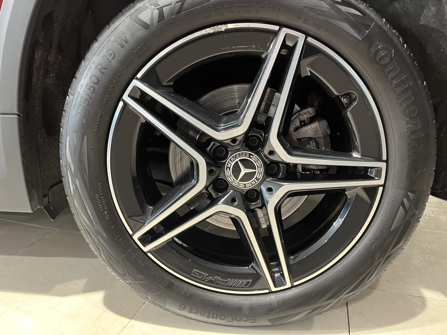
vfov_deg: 53.1
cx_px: 224
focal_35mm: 26
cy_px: 168
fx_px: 336
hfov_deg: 67.3
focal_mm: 5.1
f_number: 1.6
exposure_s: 1/50
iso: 320
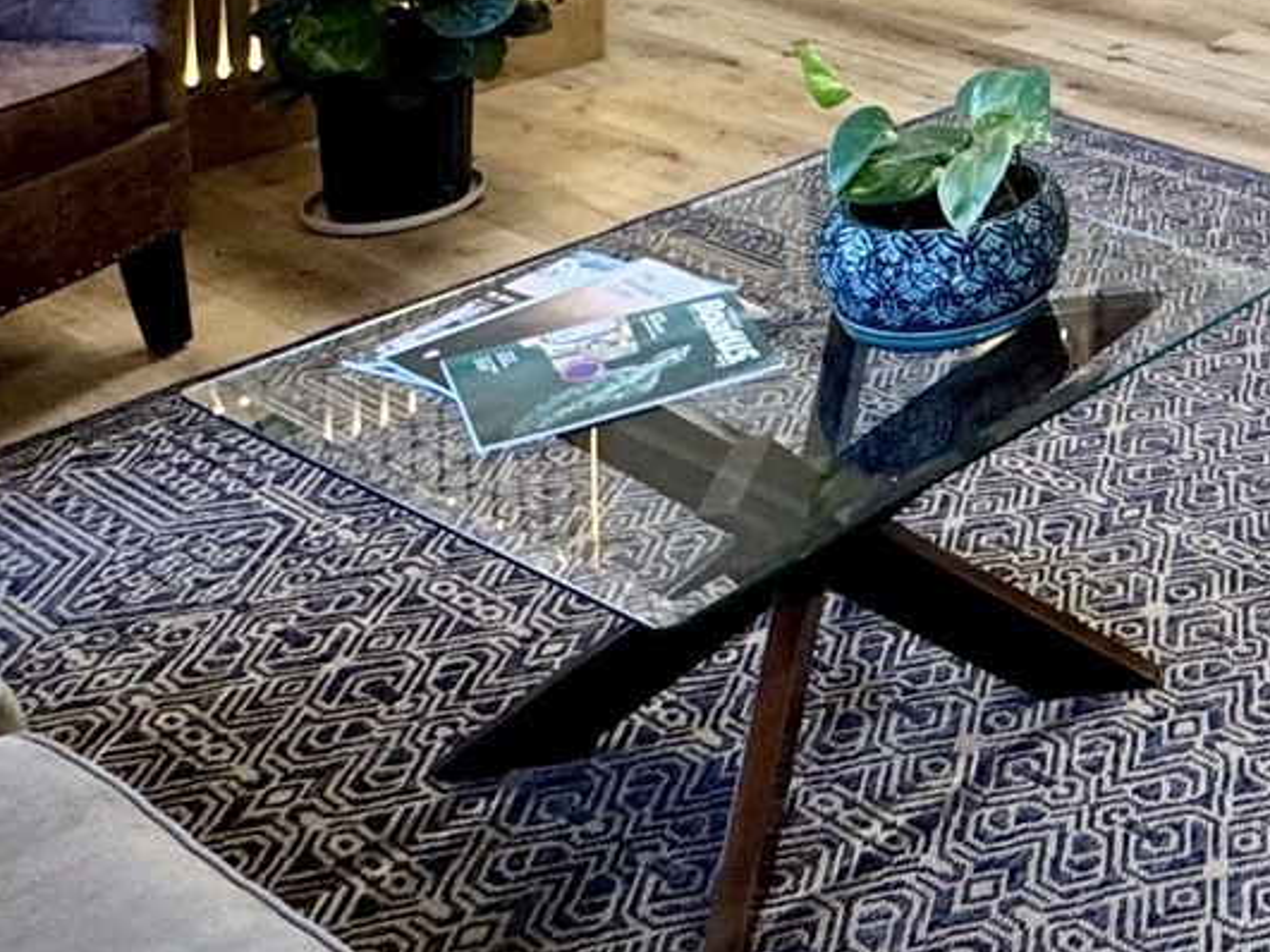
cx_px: 1777
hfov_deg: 27.5
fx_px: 1981
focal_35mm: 54
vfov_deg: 22.7
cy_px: -421
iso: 160
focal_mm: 2.22
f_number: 2.2
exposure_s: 1/60
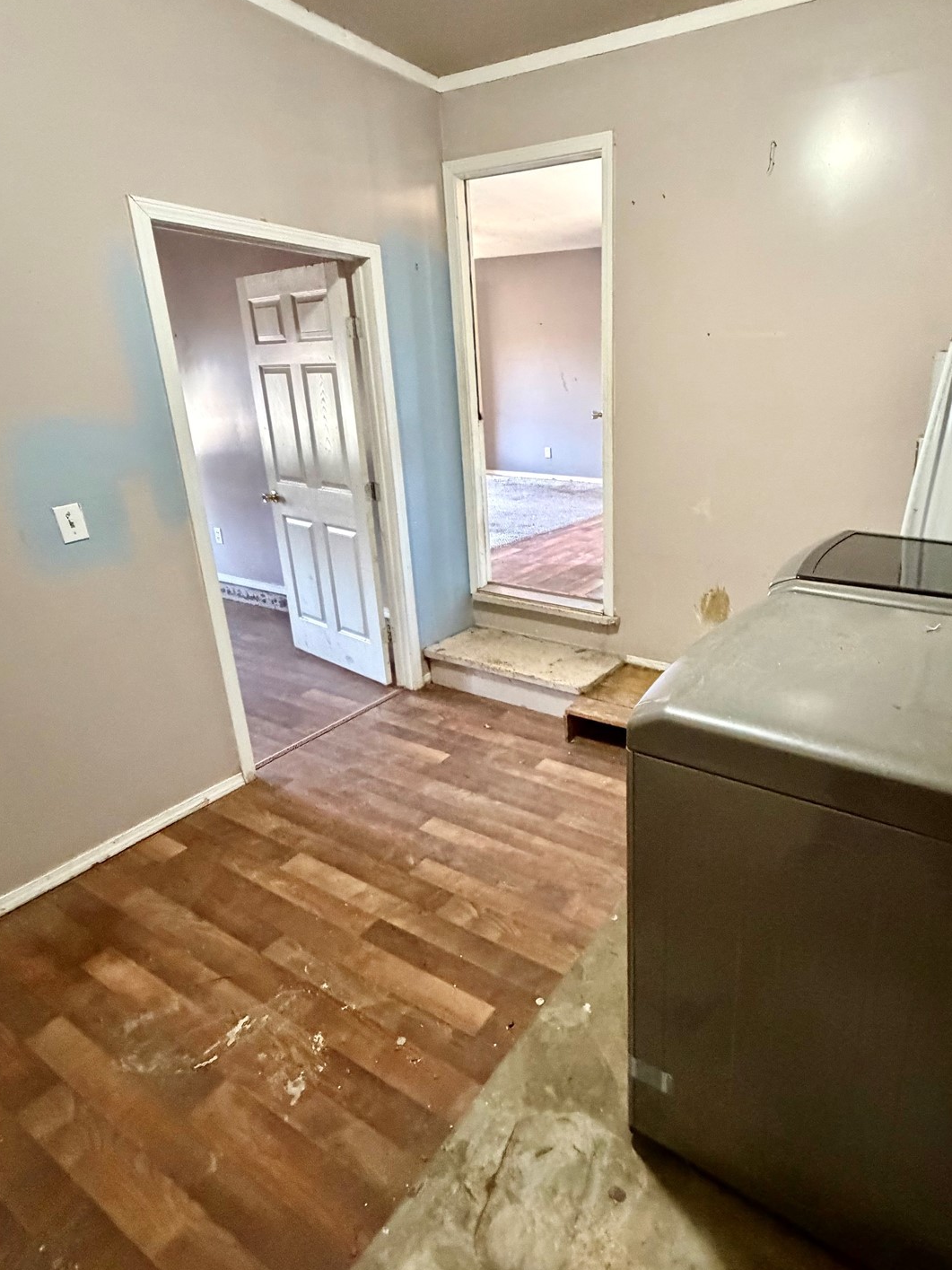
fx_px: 697
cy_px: 606
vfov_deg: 84.6
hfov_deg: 67.4
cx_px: 609
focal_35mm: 19
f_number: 2.2
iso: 1000
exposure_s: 1/60
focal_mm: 2.22
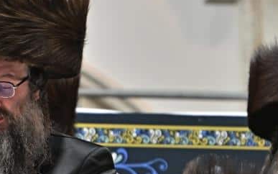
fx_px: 6130
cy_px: 157
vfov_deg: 1.6
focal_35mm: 809
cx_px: 9
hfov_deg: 2.6
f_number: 2.8
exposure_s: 1/320
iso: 250
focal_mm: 200
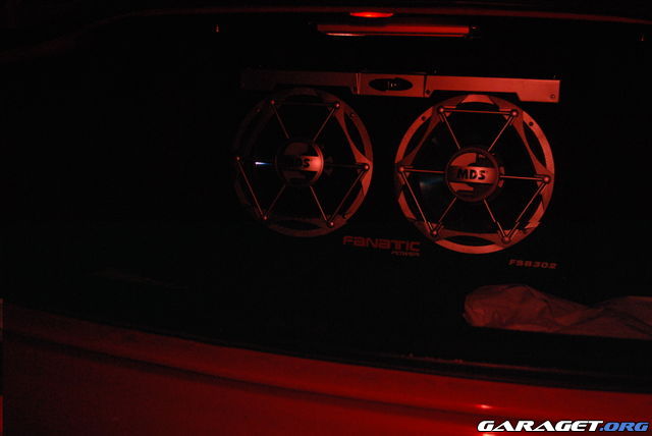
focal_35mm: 39
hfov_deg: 49.5
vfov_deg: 34.3
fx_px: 707
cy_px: 218
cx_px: 326
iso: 1600
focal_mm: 26
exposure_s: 1/60
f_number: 4.2
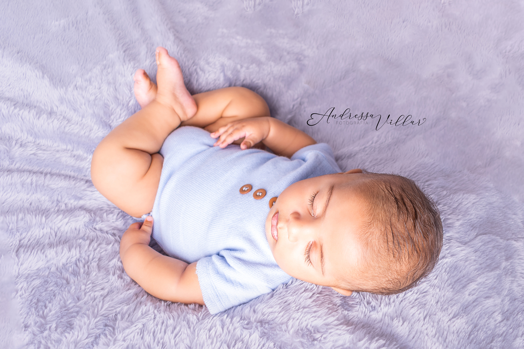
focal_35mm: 27
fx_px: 393
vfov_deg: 47.9
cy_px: 174
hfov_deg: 67.4
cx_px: 262
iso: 100
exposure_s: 1/160
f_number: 3.5
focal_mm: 18
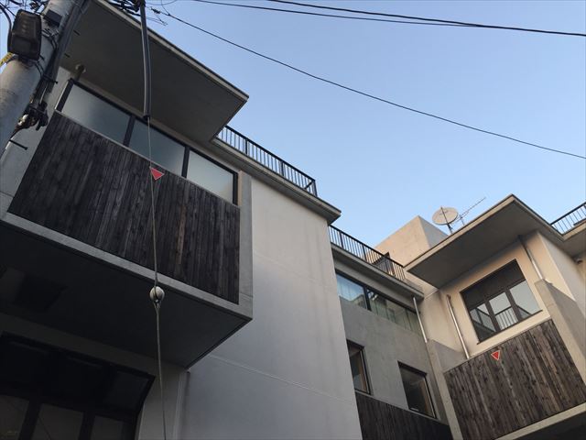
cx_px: 293
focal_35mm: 29
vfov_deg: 48.2
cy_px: 220
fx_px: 491
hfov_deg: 61.7
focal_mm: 4.15
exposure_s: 1/60
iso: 32
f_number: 2.2
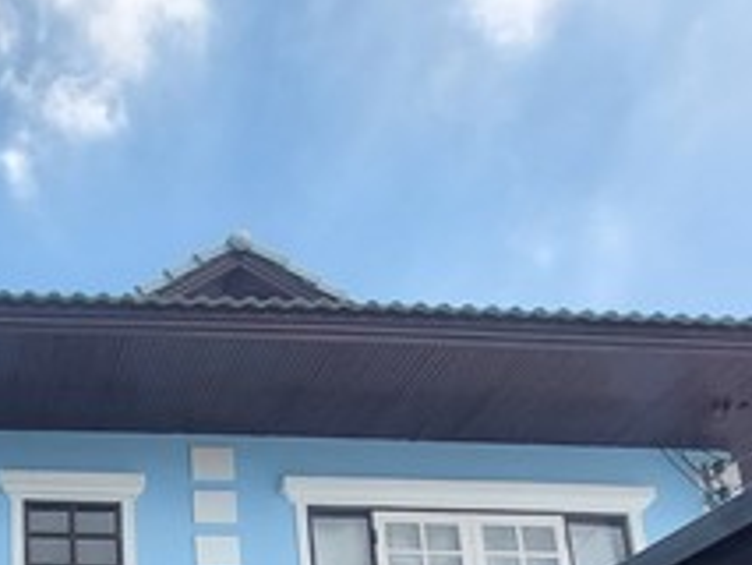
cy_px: 833
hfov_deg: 38.8
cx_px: -88
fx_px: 848
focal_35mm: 39
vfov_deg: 26.9
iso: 50
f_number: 2.2
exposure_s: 1/810
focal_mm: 1.74
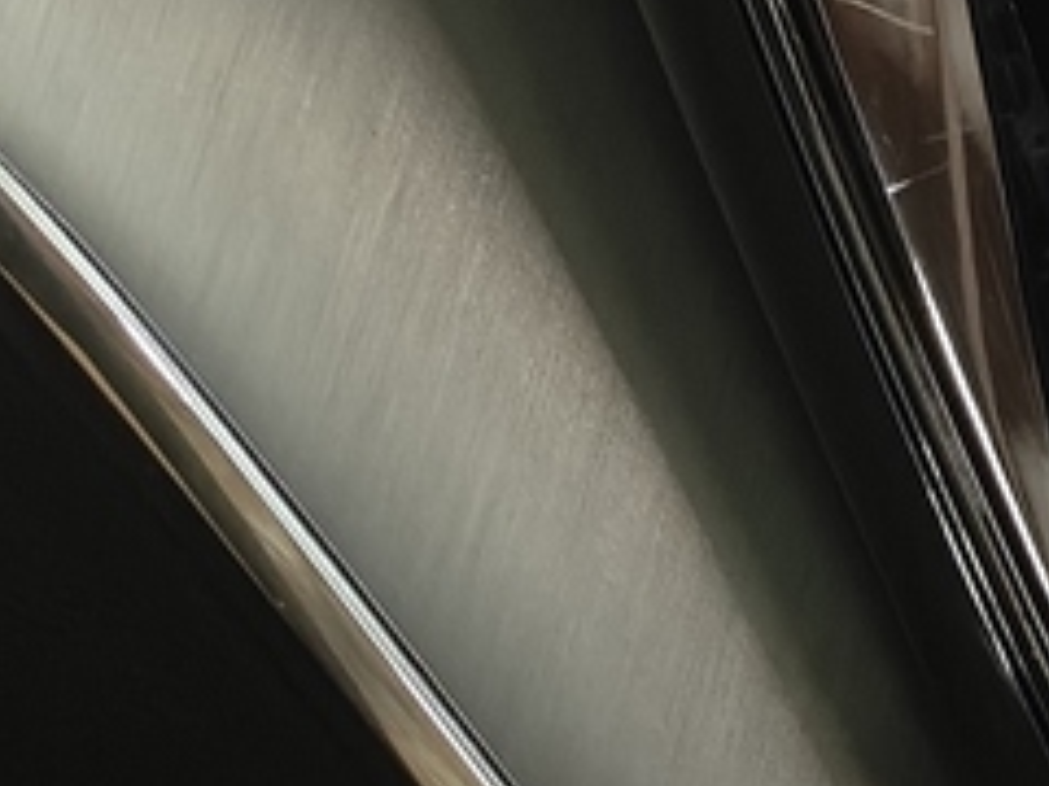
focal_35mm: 144
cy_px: -755
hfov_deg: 10.4
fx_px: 4364
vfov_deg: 9.6
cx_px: 3029
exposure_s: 1/33
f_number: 1.8
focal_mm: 5.59
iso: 1250
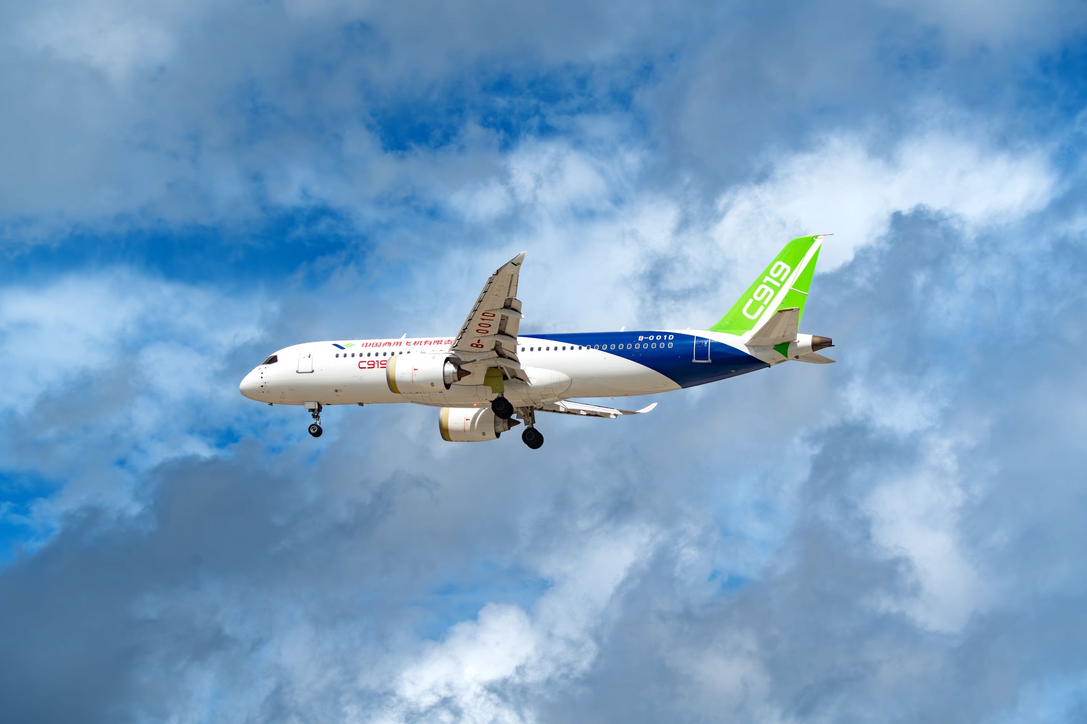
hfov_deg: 15.1
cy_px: 362
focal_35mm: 136
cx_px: 544
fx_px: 4106
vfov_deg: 10.1
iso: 250
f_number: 8
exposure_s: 1/2000
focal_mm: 136
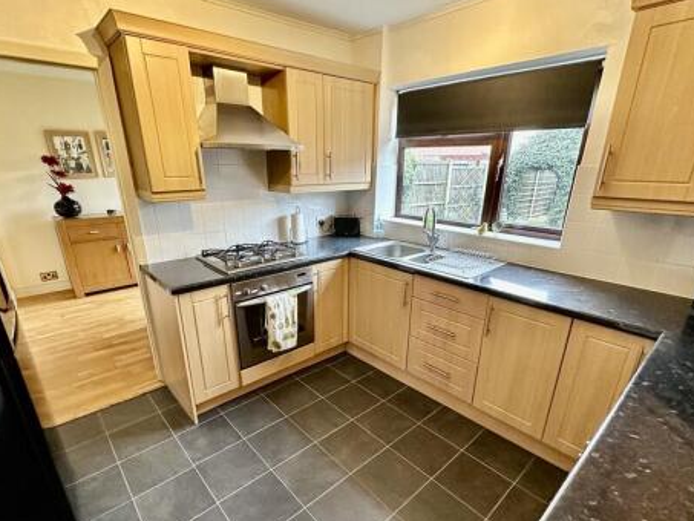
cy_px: 298
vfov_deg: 71.2
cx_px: 341
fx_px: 361
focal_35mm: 18
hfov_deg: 87.7
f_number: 2.2
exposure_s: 1/100
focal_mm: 2.22
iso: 320
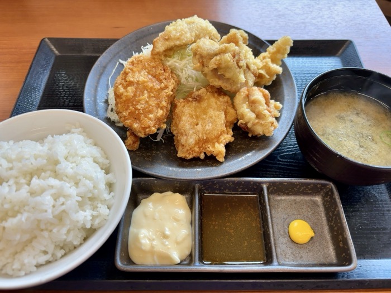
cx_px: 196
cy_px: 146
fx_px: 294
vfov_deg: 53.1
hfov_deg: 67.3
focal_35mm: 26
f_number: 1.6
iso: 40
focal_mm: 5.96
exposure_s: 1/100
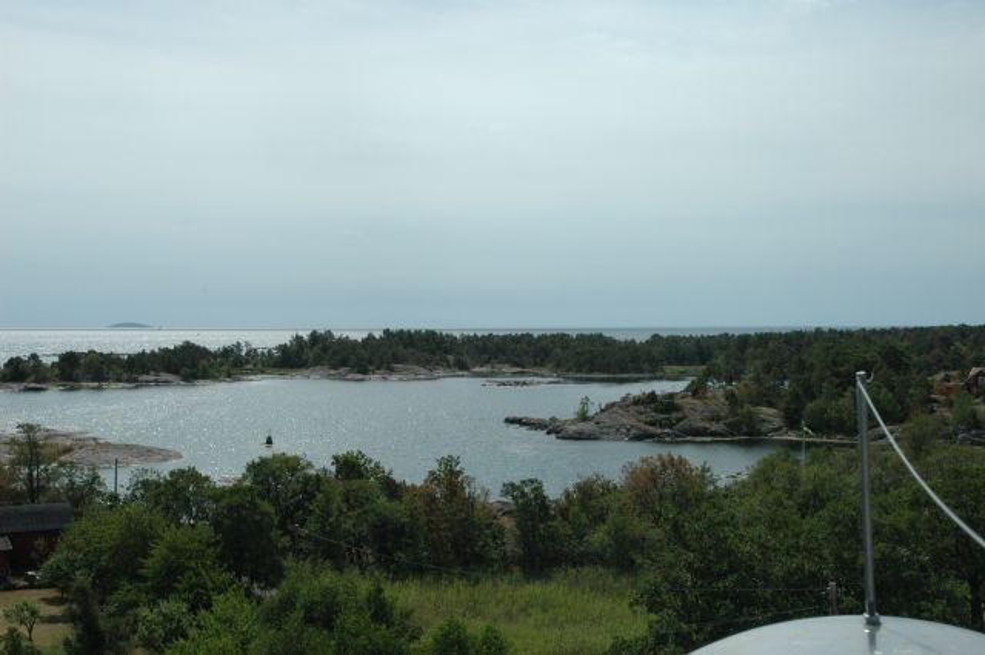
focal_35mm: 46
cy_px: 328
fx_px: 1272
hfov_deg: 42.3
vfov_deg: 28.9
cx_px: 492
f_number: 14
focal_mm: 31
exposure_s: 1/800
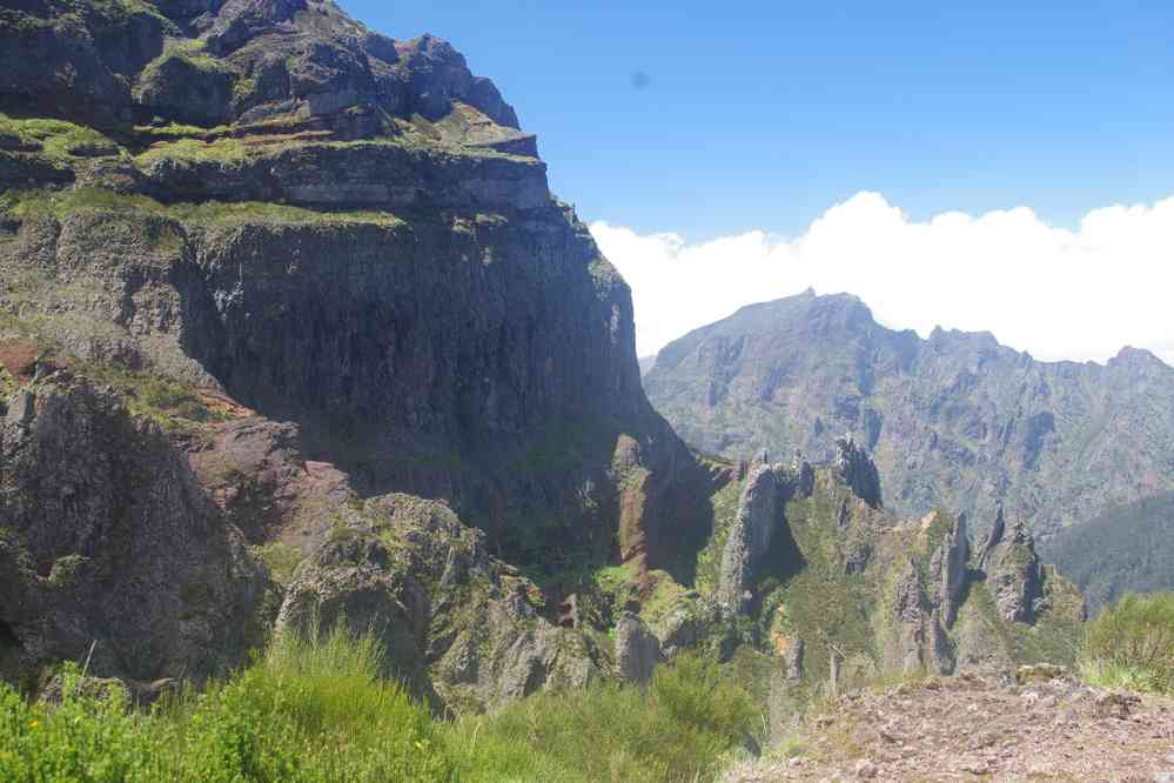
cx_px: 587
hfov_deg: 53.1
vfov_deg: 36.9
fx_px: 1174
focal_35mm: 36
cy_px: 392
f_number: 9
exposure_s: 1/50
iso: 200
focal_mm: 24
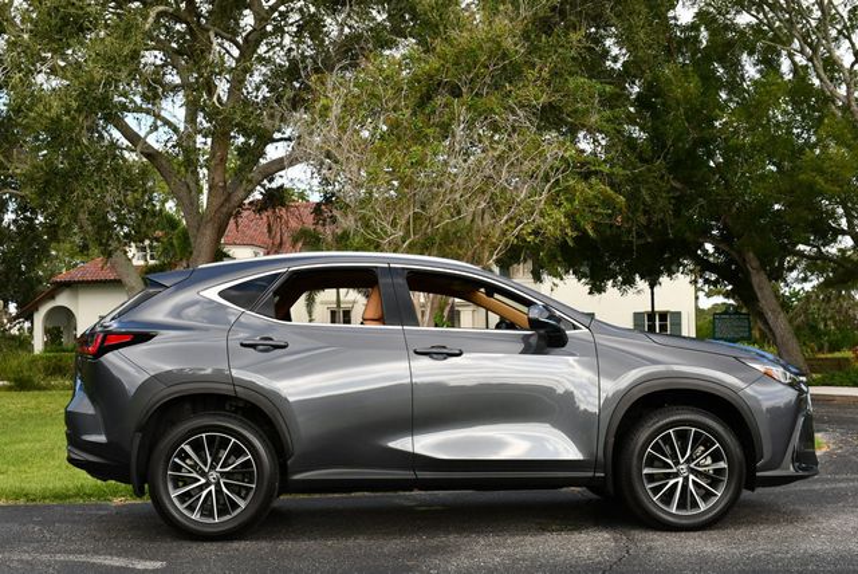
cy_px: 287
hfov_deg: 39.6
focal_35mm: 50
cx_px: 429
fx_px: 1193
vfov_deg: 27.0
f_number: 6.3
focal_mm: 25
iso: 200
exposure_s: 1/250
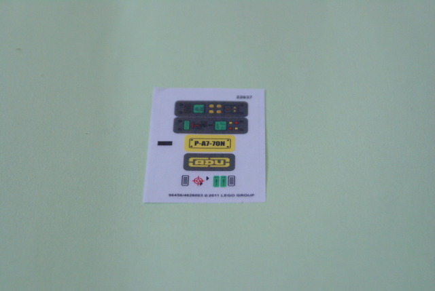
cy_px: 146
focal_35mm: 105
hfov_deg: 19.4
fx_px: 1271
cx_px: 218
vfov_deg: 13.1
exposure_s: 1/20
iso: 800
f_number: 5.6
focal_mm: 70
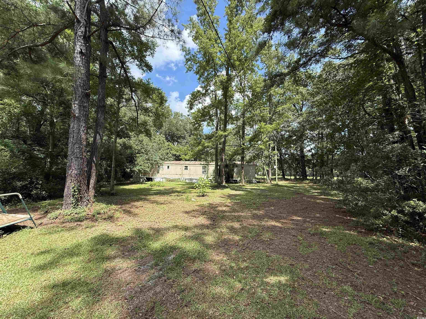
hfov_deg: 102.1
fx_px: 172
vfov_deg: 85.7
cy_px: 160
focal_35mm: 14
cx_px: 213
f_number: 2.2
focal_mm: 2.22
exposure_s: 1/694
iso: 64
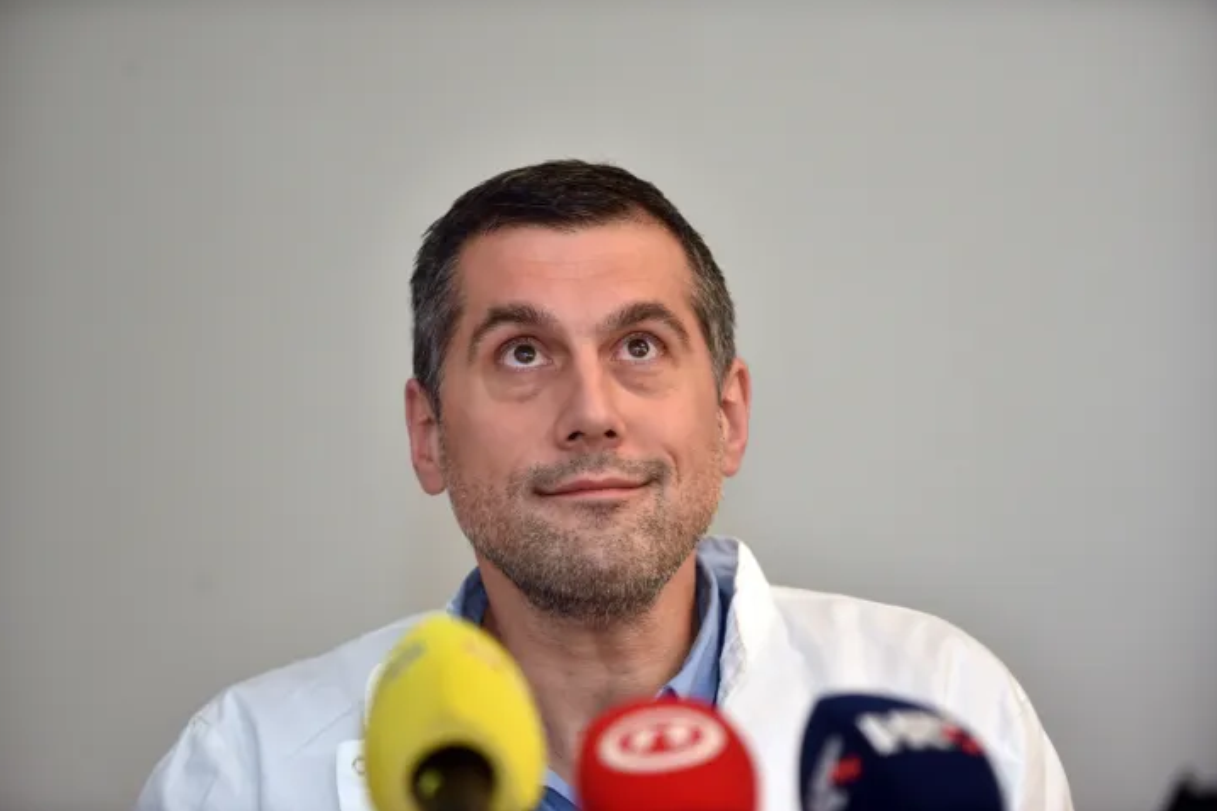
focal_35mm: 201
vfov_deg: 6.8
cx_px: 609
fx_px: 6794
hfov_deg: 10.2
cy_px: 406
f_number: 3.5
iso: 800
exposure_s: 1/160
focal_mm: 200
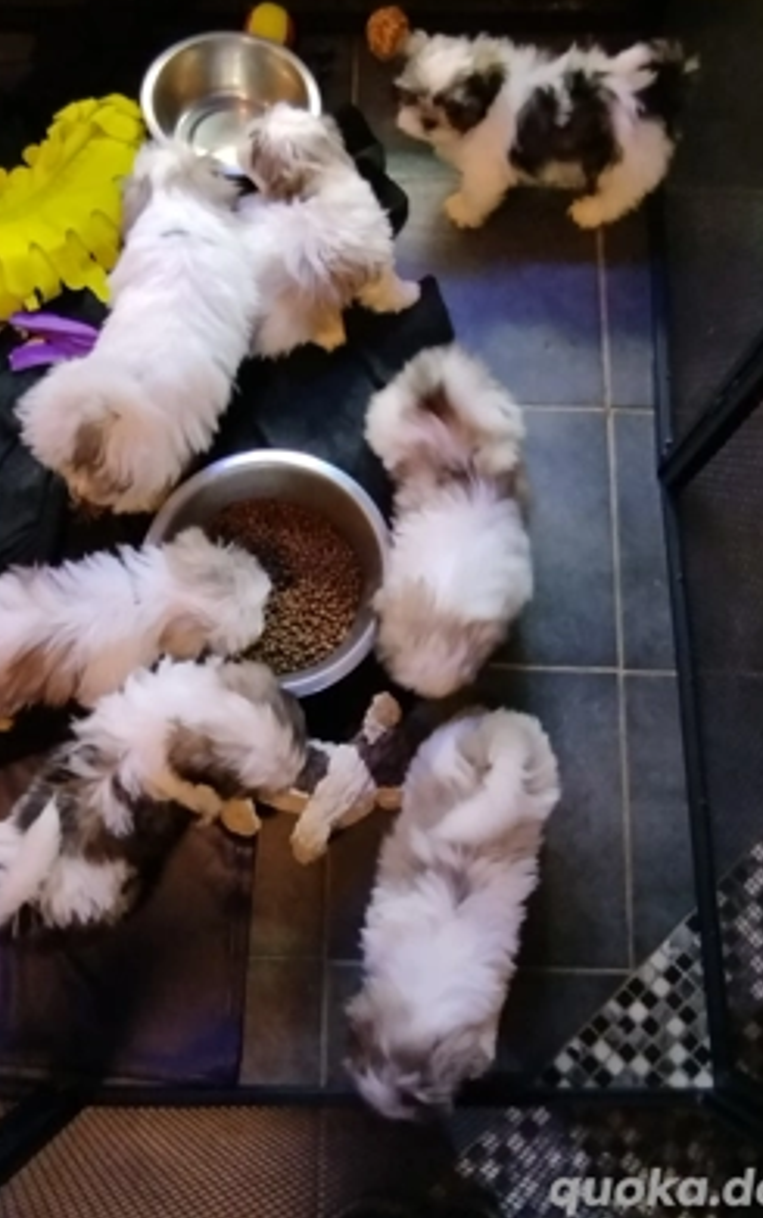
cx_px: 321
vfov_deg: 70.4
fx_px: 863
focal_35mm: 26
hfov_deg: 47.5
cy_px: 598
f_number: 2.2
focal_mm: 1.65
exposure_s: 1/33
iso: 200
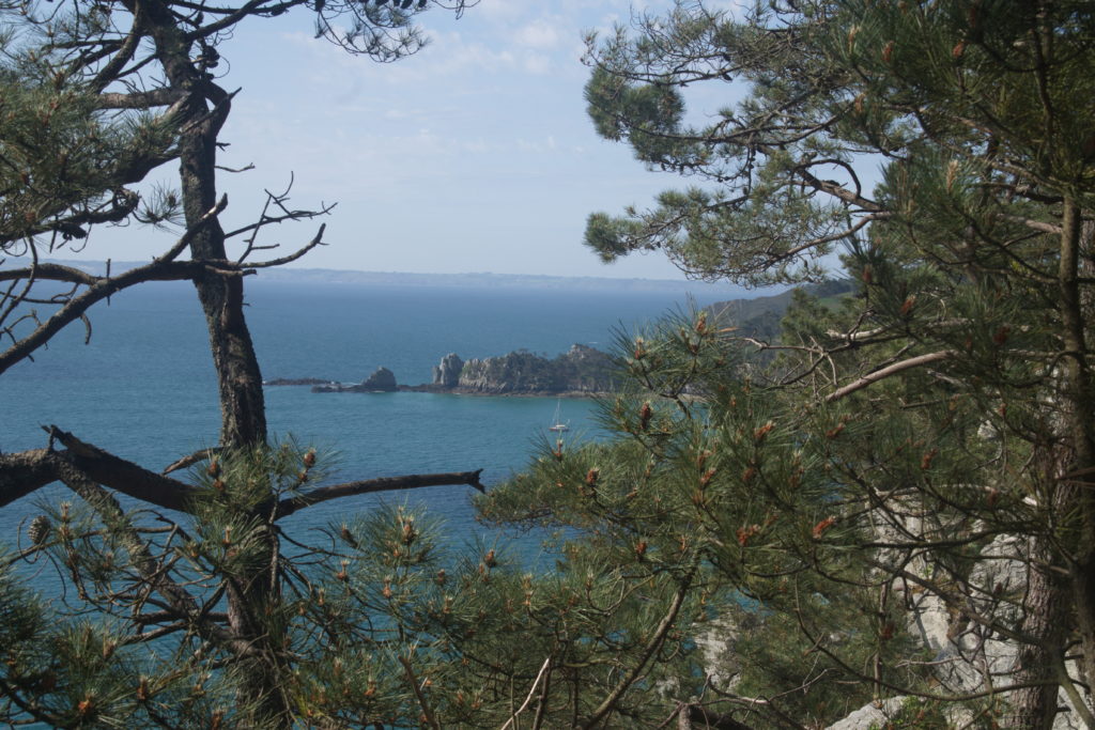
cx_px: 548
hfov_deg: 33.4
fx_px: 1825
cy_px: 365
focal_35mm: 60
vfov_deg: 22.6
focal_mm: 40
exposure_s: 1/200
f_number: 11
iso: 200
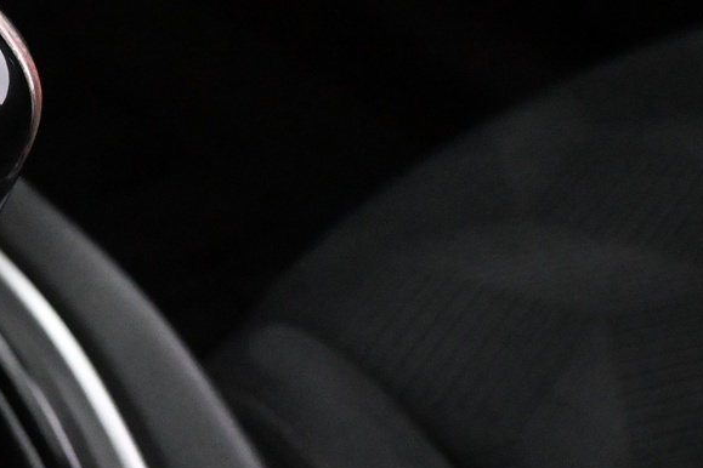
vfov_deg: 15.9
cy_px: 189
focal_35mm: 86
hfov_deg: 22.4
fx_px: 1681
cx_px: -58
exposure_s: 1/60
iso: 8000
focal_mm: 20.5
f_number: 3.8
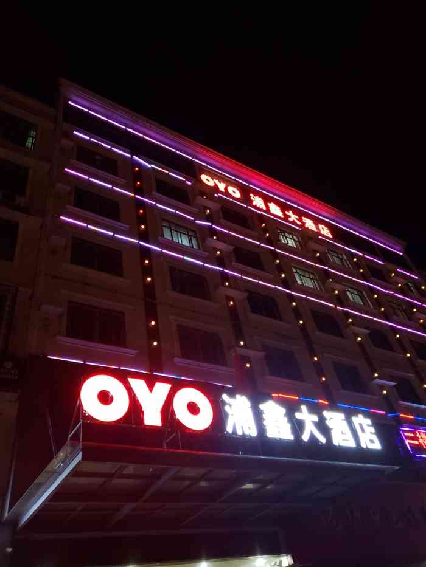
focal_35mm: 26
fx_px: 427
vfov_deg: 67.3
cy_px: 284
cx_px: 213
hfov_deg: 53.1
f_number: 1.5
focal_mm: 4.3
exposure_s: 1/17
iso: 250
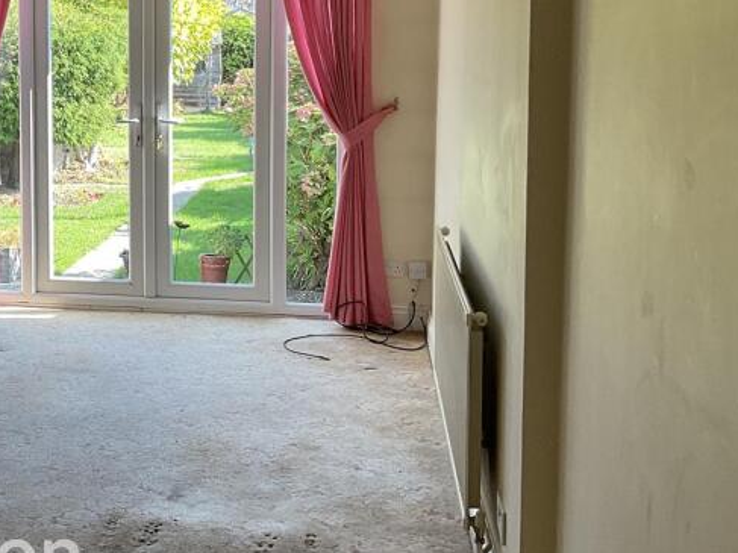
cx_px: 18
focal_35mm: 61
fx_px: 1300
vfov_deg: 23.8
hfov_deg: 29.8
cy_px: 158
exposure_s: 1/122
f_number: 1.8
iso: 40
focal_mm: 3
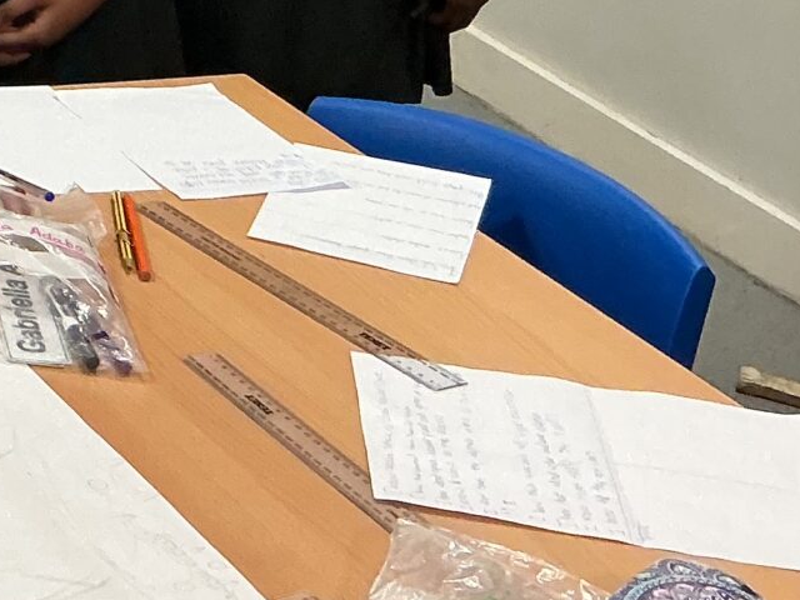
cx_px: -616
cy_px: -330
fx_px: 2681
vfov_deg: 12.1
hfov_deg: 14.9
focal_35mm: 116
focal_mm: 3
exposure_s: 1/60
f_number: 1.8
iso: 80
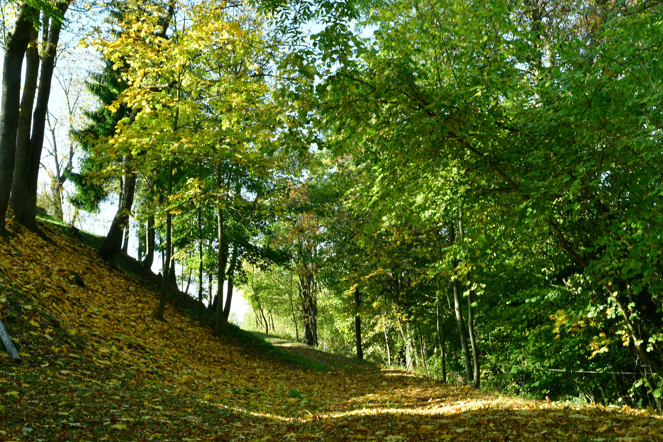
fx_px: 737
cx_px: 332
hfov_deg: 48.5
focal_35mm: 40
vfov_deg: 33.4
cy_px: 221
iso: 100
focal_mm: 27
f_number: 22
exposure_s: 1/8
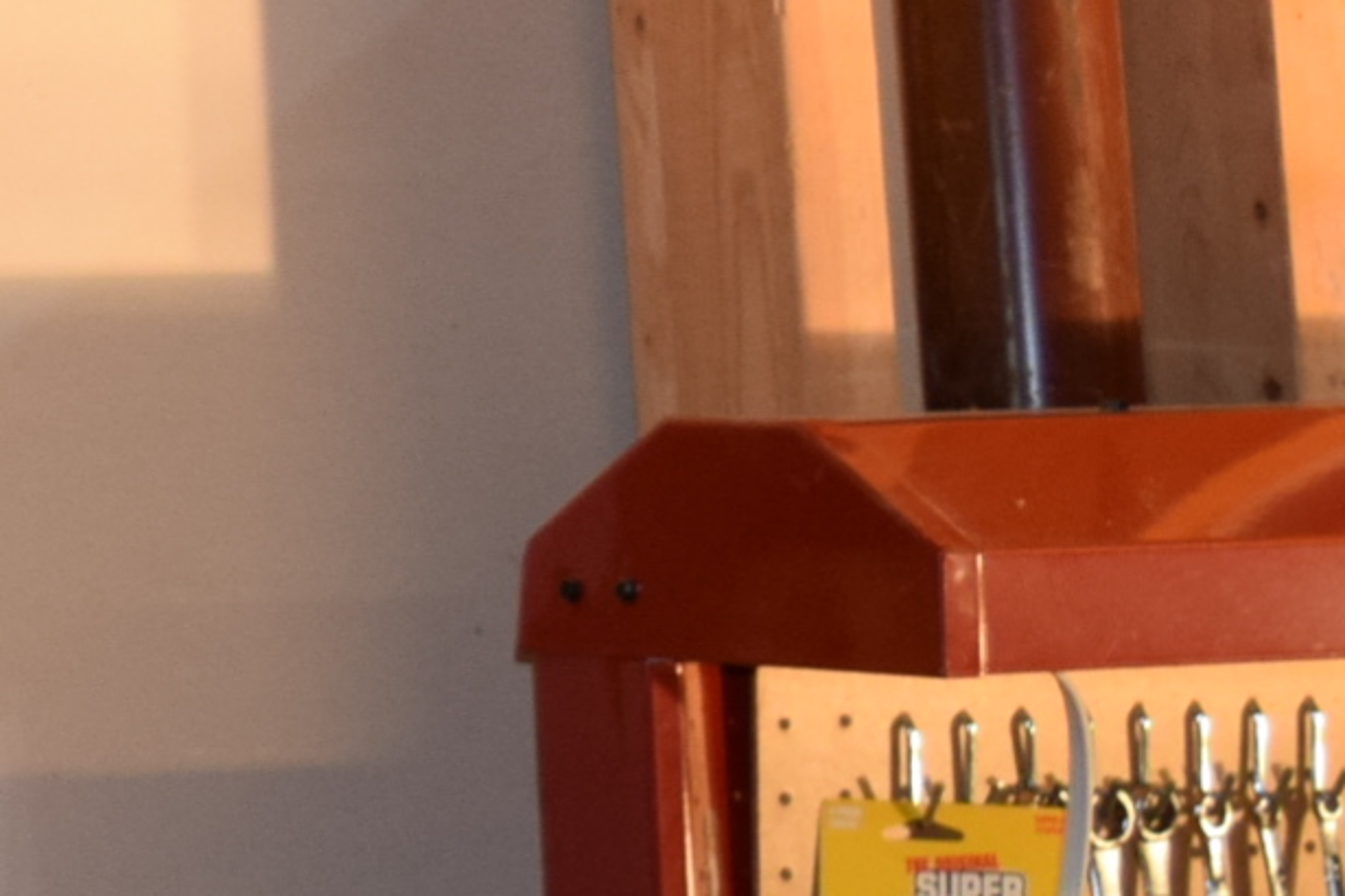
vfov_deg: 6.0
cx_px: -1697
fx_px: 8459
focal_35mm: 226
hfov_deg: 8.4
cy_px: -160
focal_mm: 31
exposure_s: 1/60
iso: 800
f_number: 4.2
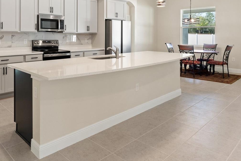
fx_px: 206
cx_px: 88
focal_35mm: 31
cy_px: 37
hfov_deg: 59.7
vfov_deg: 41.1
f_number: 8
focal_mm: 13
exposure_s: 1/10
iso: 400
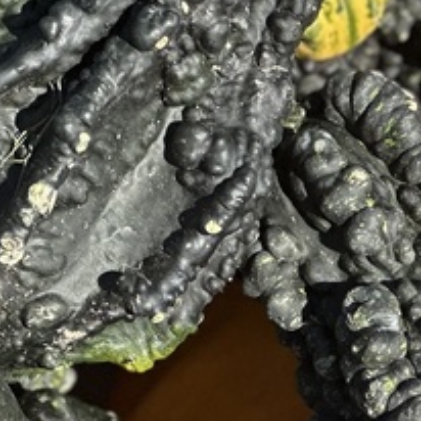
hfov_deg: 5.1
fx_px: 4665
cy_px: 556
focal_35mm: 339
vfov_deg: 5.1
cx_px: 717
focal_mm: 9
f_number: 2.8
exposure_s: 1/579
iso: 32
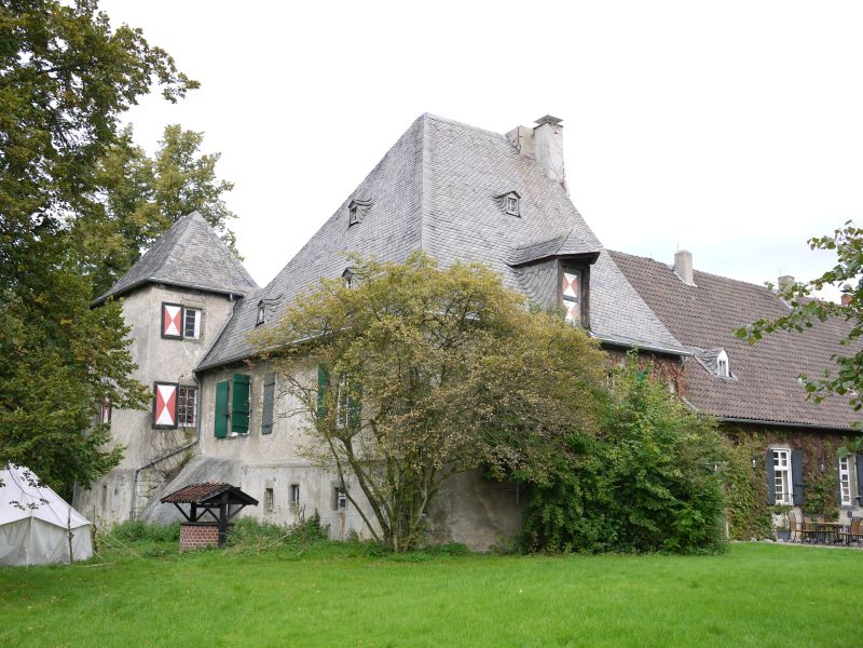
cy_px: 324
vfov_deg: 36.0
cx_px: 432
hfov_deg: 46.8
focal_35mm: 40
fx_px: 997
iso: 100
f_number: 3.5
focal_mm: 20
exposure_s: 1/400
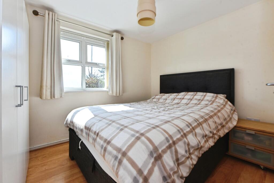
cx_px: 137
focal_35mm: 16
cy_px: 92
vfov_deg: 73.8
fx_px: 122
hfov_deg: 96.7
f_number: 10
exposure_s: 1/200
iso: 500
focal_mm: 16
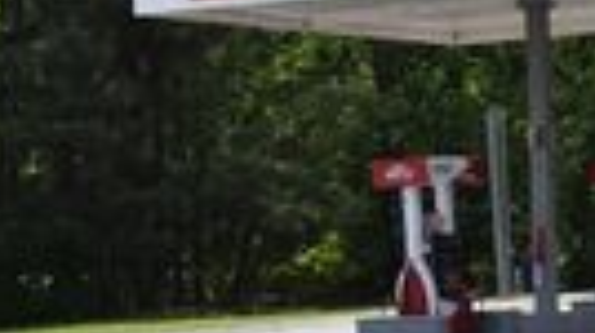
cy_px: 238
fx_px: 2584
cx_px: -506
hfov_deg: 12.0
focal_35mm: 164
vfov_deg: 7.4
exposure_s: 1/320
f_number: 9
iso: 200
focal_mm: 28
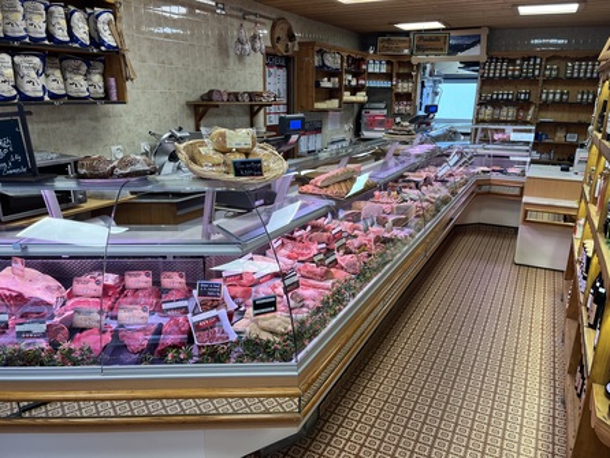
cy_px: 229
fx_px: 458
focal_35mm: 26
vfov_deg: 53.1
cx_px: 305
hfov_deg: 67.3
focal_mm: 5.1
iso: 100
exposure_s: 1/100
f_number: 1.6
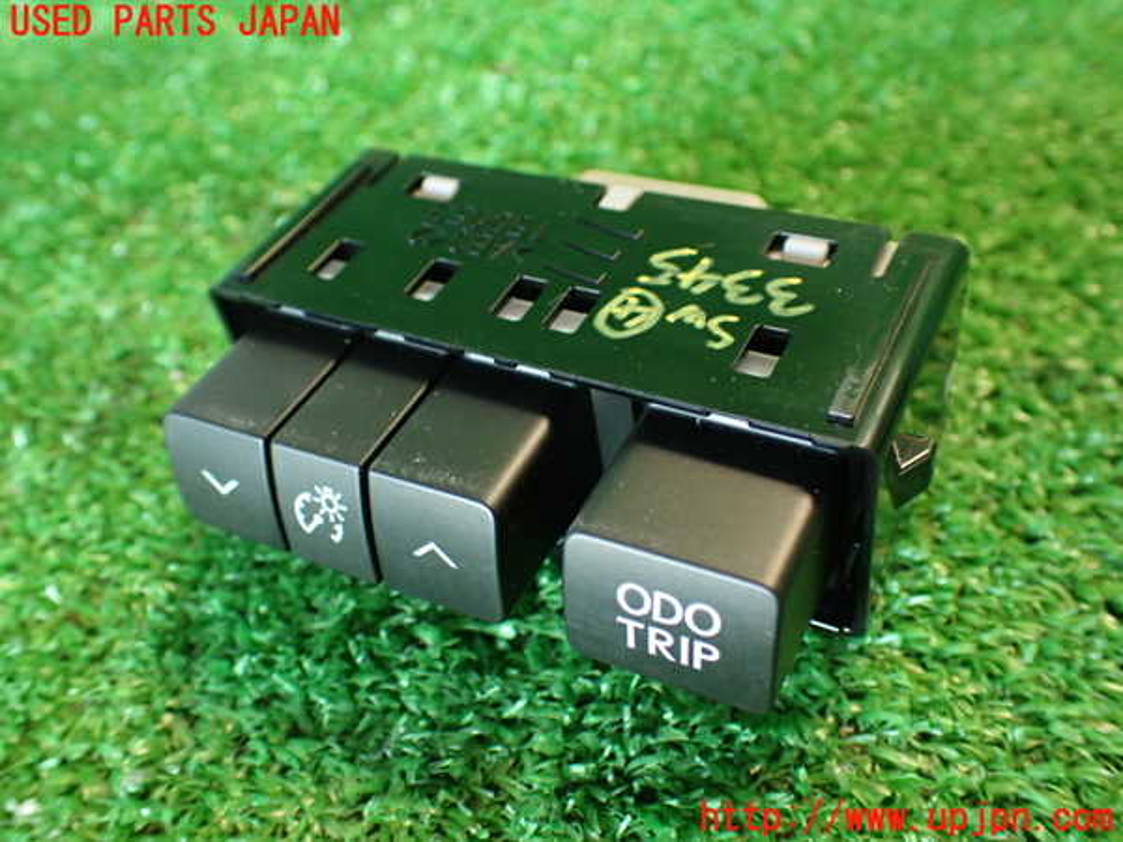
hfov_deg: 56.8
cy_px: 421
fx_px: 1038
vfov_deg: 44.2
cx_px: 562
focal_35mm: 32
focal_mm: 5.79
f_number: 2.4
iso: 400
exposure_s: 1/30
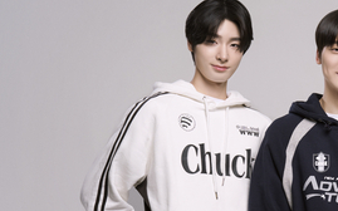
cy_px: 141
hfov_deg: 19.1
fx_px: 976
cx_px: 342
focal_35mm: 106
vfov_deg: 12.3
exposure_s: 1/160
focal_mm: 50
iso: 125
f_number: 9
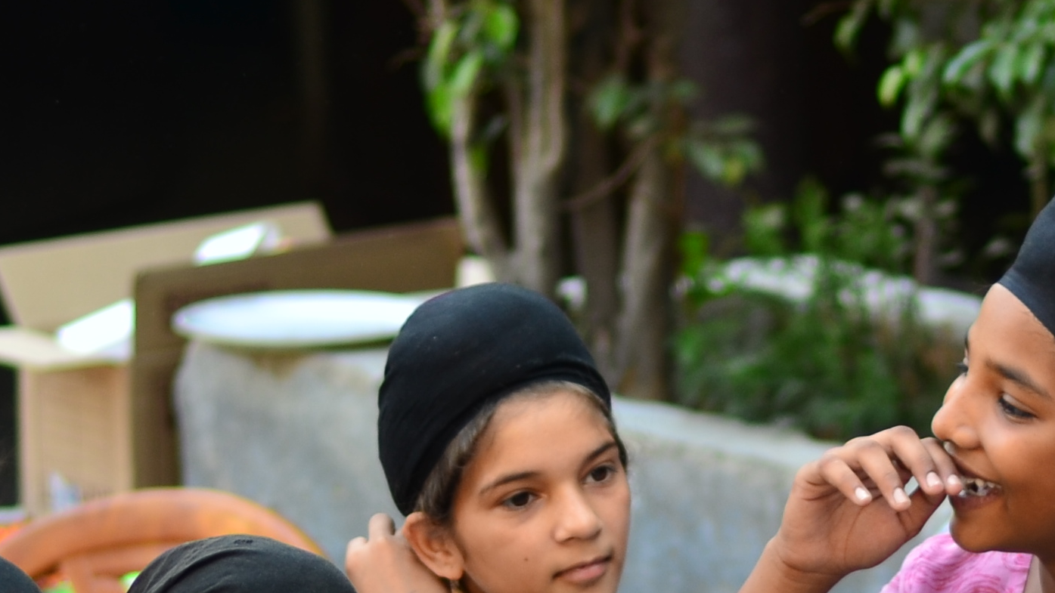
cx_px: 870
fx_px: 7750
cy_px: 781
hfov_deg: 7.8
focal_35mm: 277
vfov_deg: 4.4
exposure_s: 1/320
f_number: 1.8
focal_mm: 50
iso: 100
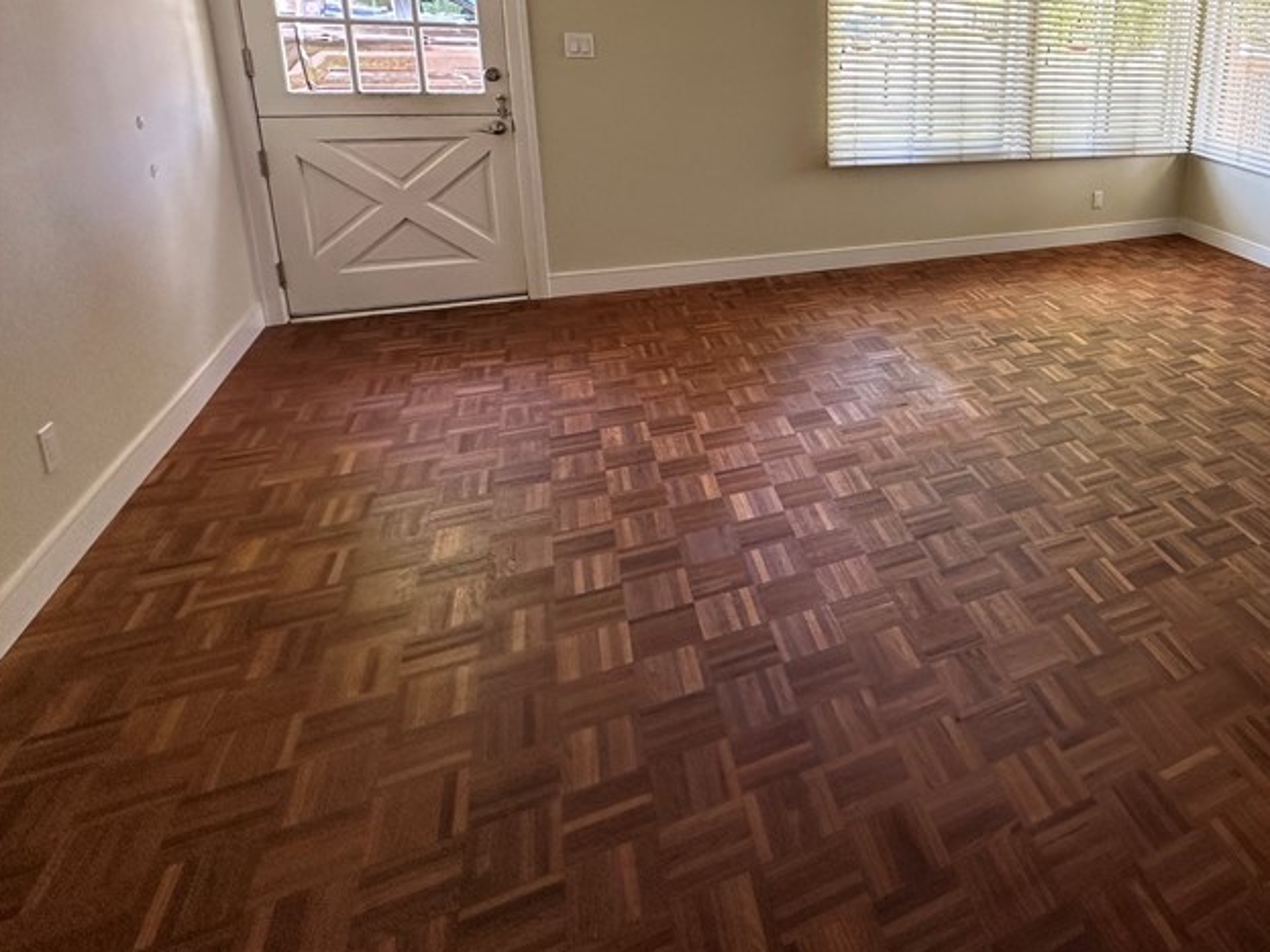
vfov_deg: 55.4
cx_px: 1031
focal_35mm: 23
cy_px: 212
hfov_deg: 66.5
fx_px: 844
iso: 125
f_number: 2.2
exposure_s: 1/99
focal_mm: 2.22
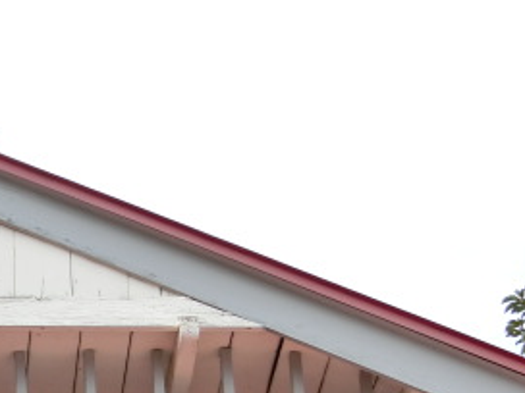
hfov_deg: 13.7
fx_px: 2138
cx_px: -75
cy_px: 445
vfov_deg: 10.4
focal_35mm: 141
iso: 80
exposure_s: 1/200
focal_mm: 10.7
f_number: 5
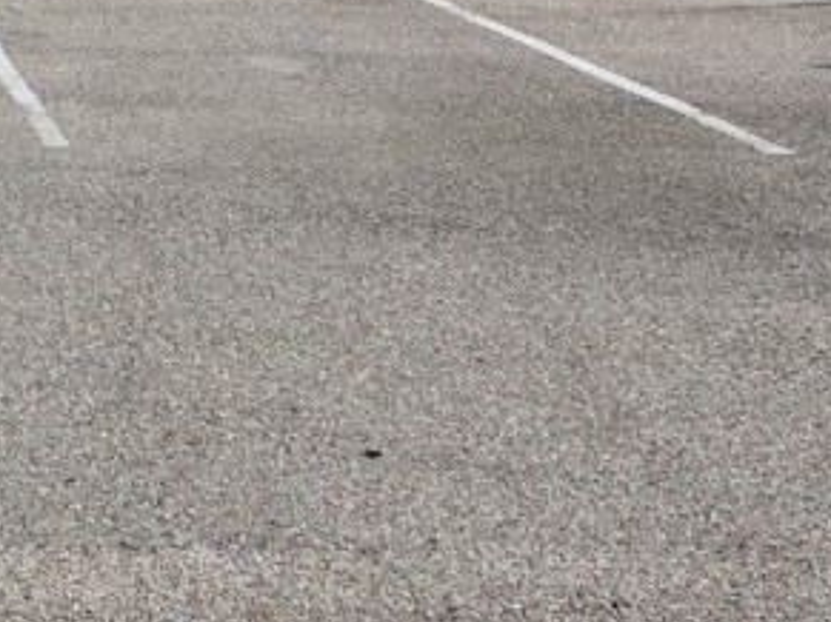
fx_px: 1944
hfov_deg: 21.4
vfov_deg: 17.1
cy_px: -180
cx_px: -297
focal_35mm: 81
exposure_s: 1/2000
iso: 20
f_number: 1.8
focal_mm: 5.4
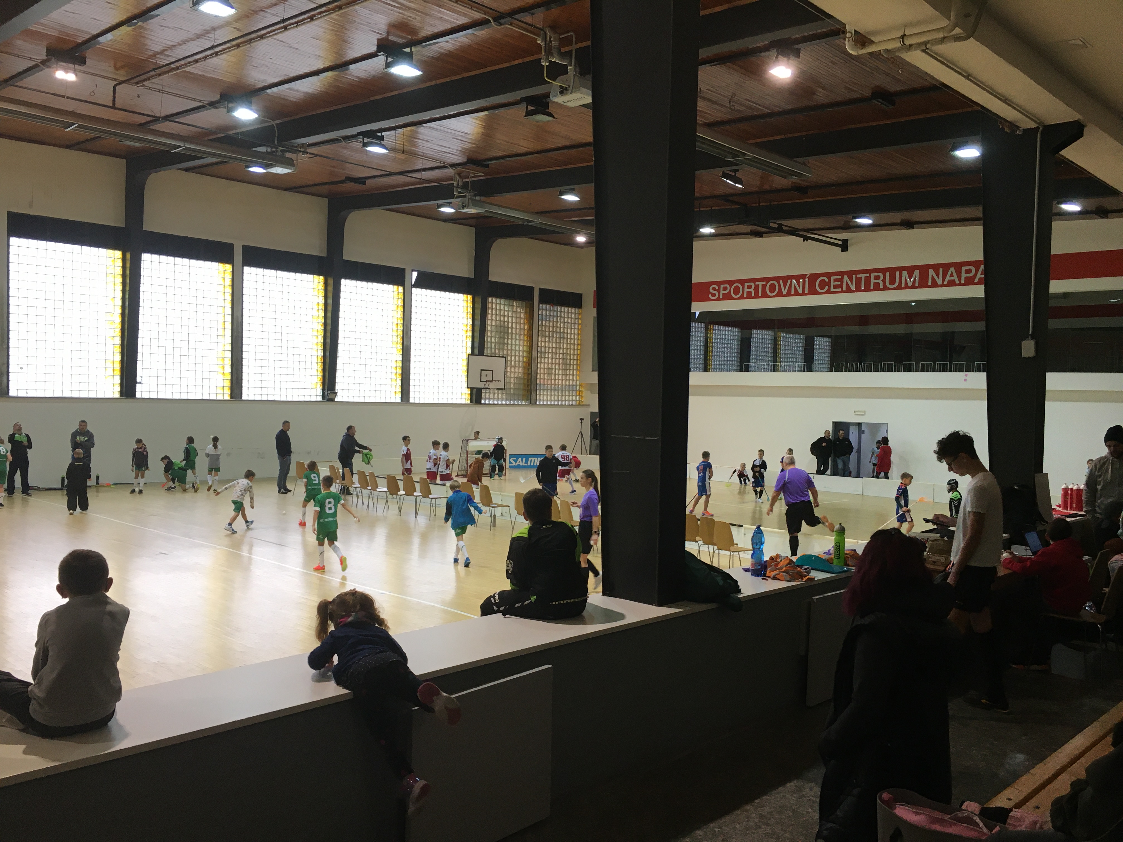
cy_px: 421
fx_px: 941
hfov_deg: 61.7
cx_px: 562
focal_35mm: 29
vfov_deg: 48.2
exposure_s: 1/33
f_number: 2.2
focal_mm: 4.15
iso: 40
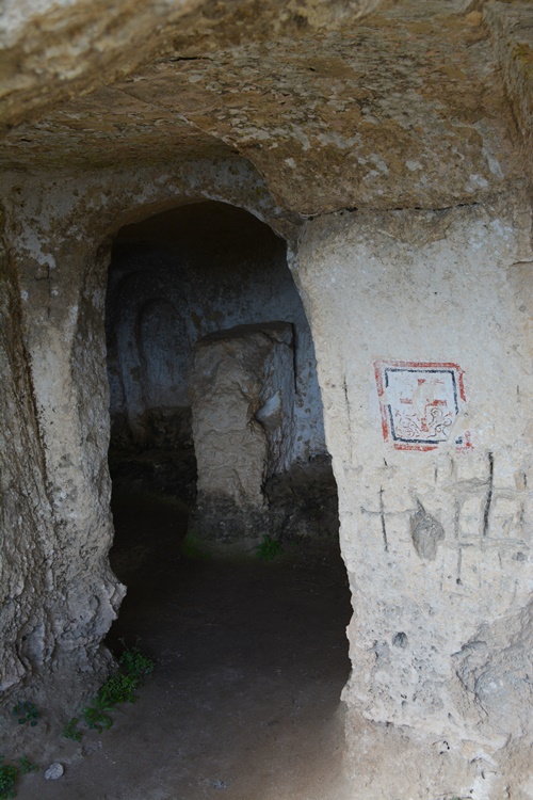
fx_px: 799
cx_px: 266
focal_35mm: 36
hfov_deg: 36.9
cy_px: 400
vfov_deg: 53.1
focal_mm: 24
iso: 200
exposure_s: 1/160
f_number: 6.3
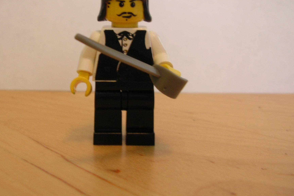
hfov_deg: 40.8
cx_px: 110
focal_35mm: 48
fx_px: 392
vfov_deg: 27.8
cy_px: 60
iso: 50
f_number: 2.8
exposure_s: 1/7.4
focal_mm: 5.8
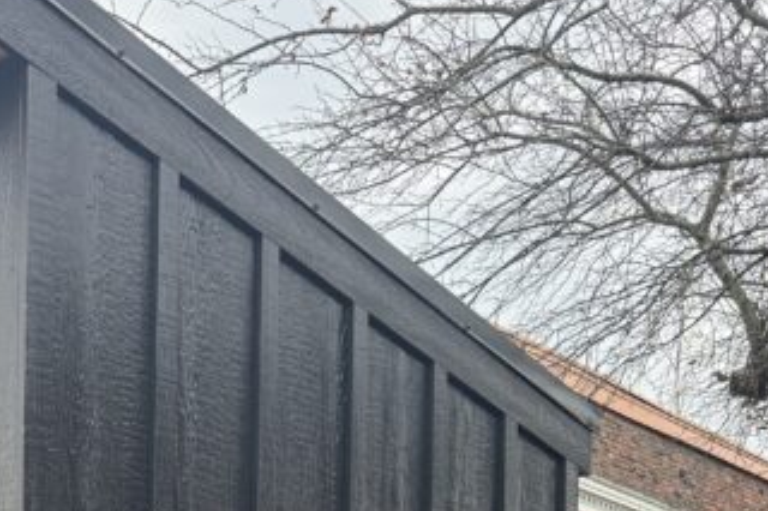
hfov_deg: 23.7
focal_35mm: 80
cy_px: 847
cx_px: -86
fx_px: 1706
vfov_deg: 15.3
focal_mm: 6.76
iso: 100
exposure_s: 1/235
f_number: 1.78
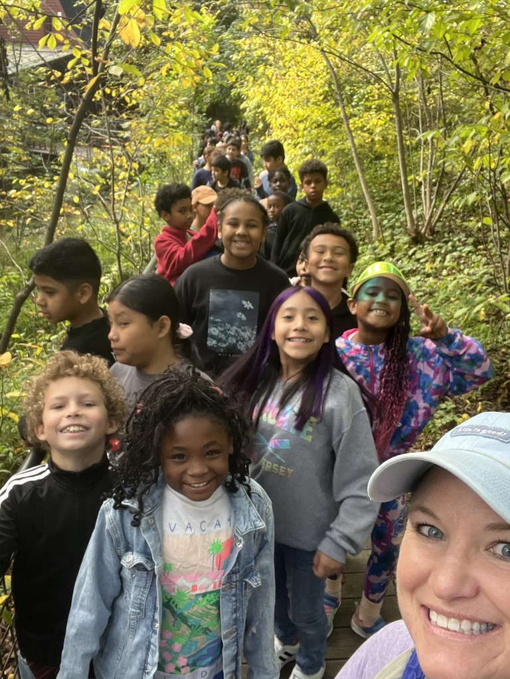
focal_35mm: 30
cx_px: 255
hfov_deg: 46.8
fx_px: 589
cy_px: 340
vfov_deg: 60.0
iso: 80
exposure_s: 1/121
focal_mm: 2.71
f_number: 2.2
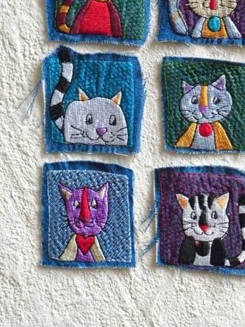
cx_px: 210
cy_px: 108
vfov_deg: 15.6
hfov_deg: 11.7
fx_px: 1189
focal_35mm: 126
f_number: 3.8
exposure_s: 1/80
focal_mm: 34
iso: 1250
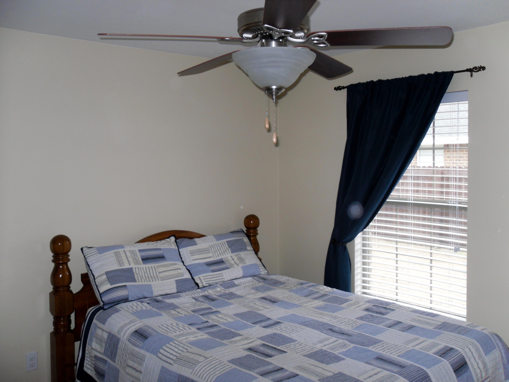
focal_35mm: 45
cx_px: 254
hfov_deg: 42.1
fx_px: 662
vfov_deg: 32.2
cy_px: 191
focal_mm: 6.3
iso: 100
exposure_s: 1/45
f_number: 3.5
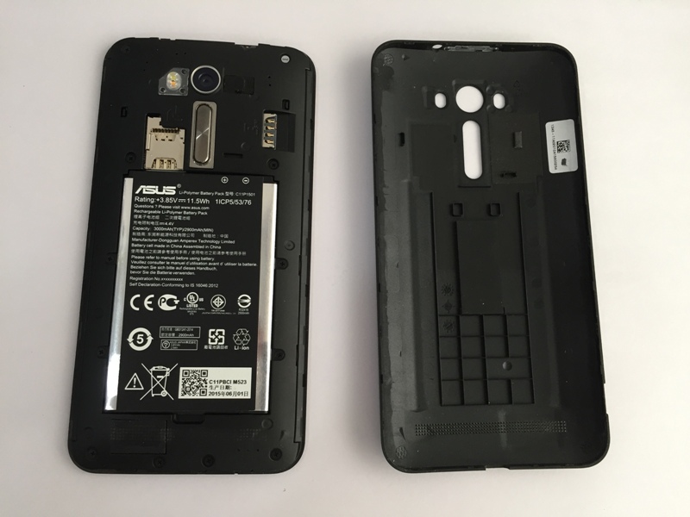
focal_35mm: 29
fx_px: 578
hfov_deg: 61.7
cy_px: 258
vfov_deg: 48.2
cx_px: 345
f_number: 2.2
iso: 50
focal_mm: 4.15
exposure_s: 1/33
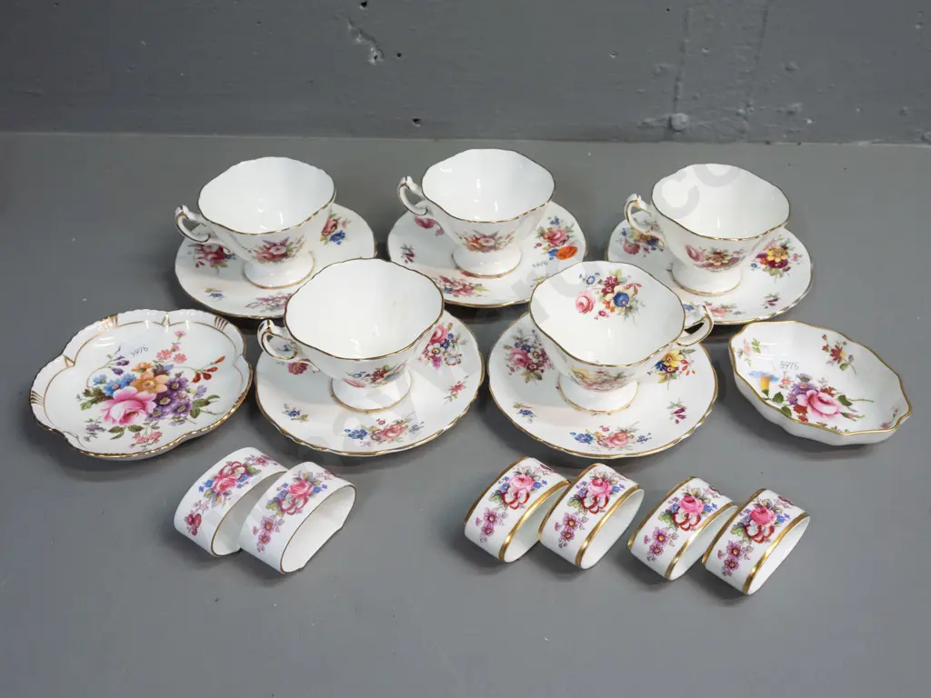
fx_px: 1022
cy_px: 349
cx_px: 466
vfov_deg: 37.7
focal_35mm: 38
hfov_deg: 49.0
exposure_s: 1/200
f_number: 5.6
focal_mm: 19
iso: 3200
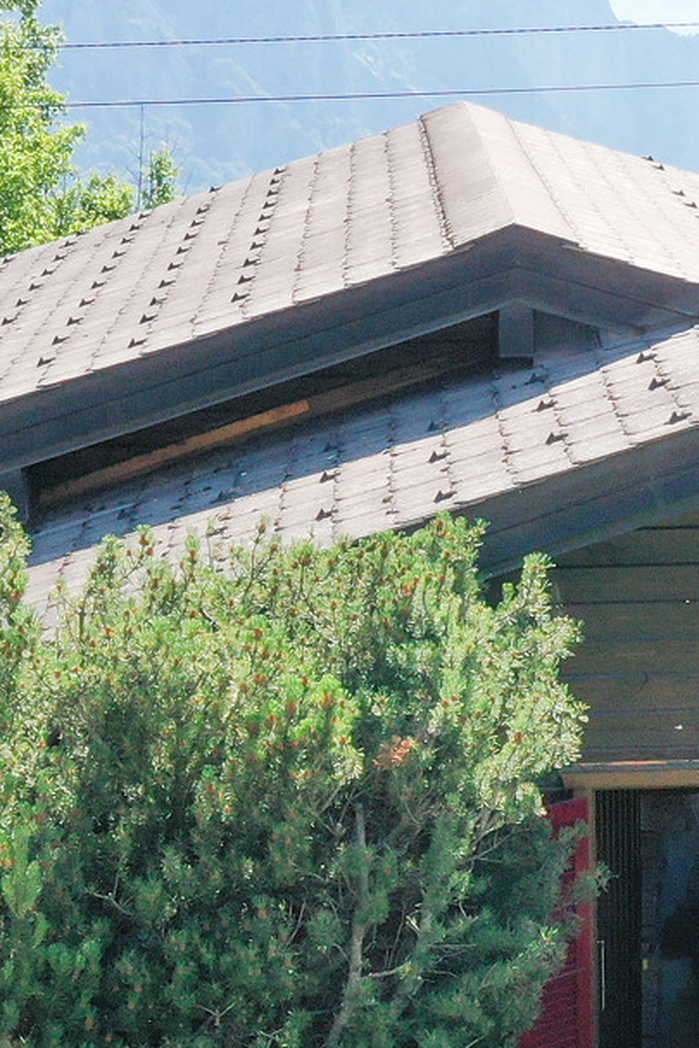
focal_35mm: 118
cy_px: 826
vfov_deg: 17.2
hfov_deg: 11.5
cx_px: 632
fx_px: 3435
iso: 100
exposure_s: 1/320
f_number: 5.6
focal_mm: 10.26
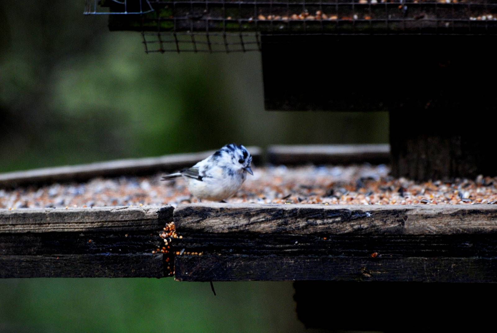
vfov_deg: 3.8
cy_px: 166
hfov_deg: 5.7
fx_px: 4976
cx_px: 248
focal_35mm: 360
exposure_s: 1/160
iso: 400
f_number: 5.3
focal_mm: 240
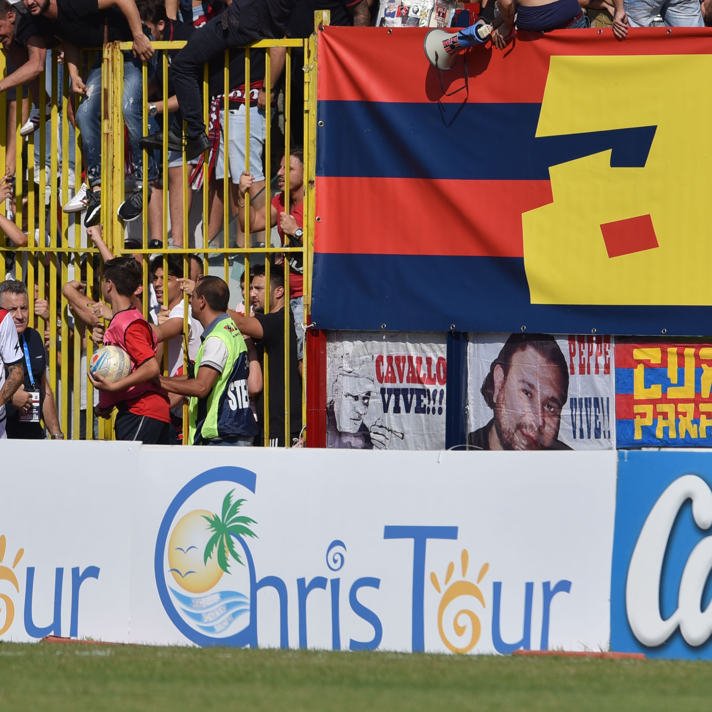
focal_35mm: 876
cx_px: 138
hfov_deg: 2.0
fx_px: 20385
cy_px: 271
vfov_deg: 2.0
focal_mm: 400
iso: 200
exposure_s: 1/4000
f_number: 4.5
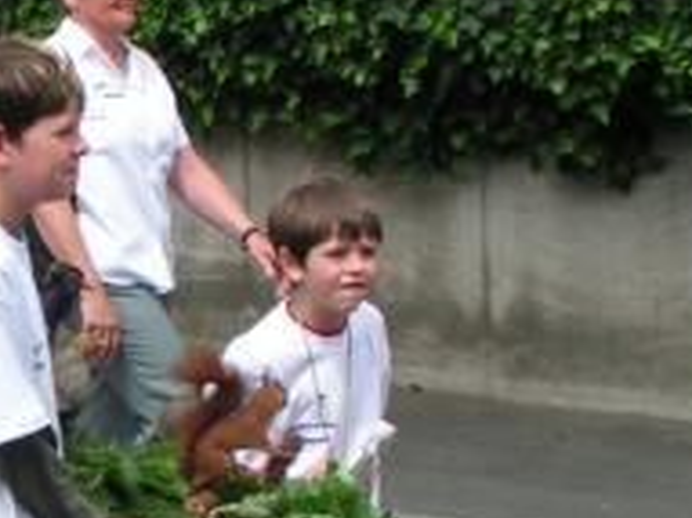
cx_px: -181
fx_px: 3616
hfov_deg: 10.7
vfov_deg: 8.2
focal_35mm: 181
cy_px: 359
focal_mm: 8.3
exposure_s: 1/160
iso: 50
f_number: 6.3
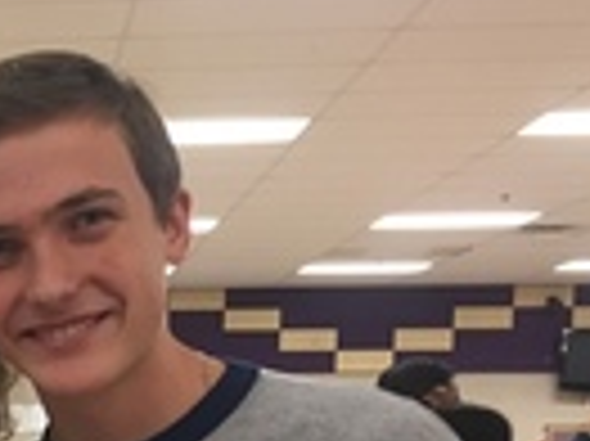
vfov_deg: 15.6
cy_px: 626
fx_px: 1499
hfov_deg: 19.9
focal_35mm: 88
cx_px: -234
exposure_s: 1/15
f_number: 2.2
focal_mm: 4.15
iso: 64
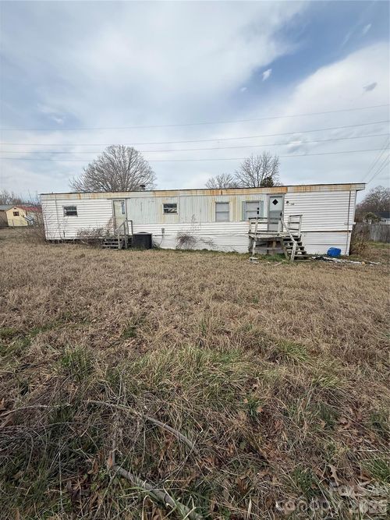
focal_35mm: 14
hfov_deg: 85.7
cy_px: 260
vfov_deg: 102.1
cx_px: 195
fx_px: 210
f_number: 2.2
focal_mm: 2.22
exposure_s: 1/1795
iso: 50
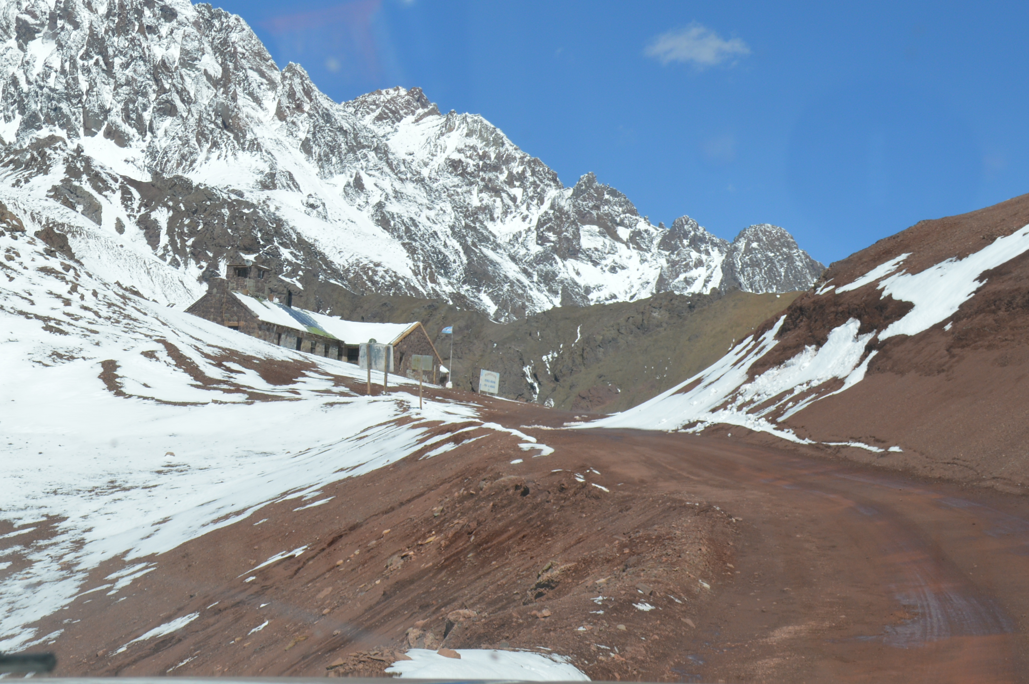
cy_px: 129
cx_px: 184
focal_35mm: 78
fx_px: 2228
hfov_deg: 25.5
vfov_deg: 17.3
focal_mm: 28
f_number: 9
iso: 100
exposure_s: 1/320
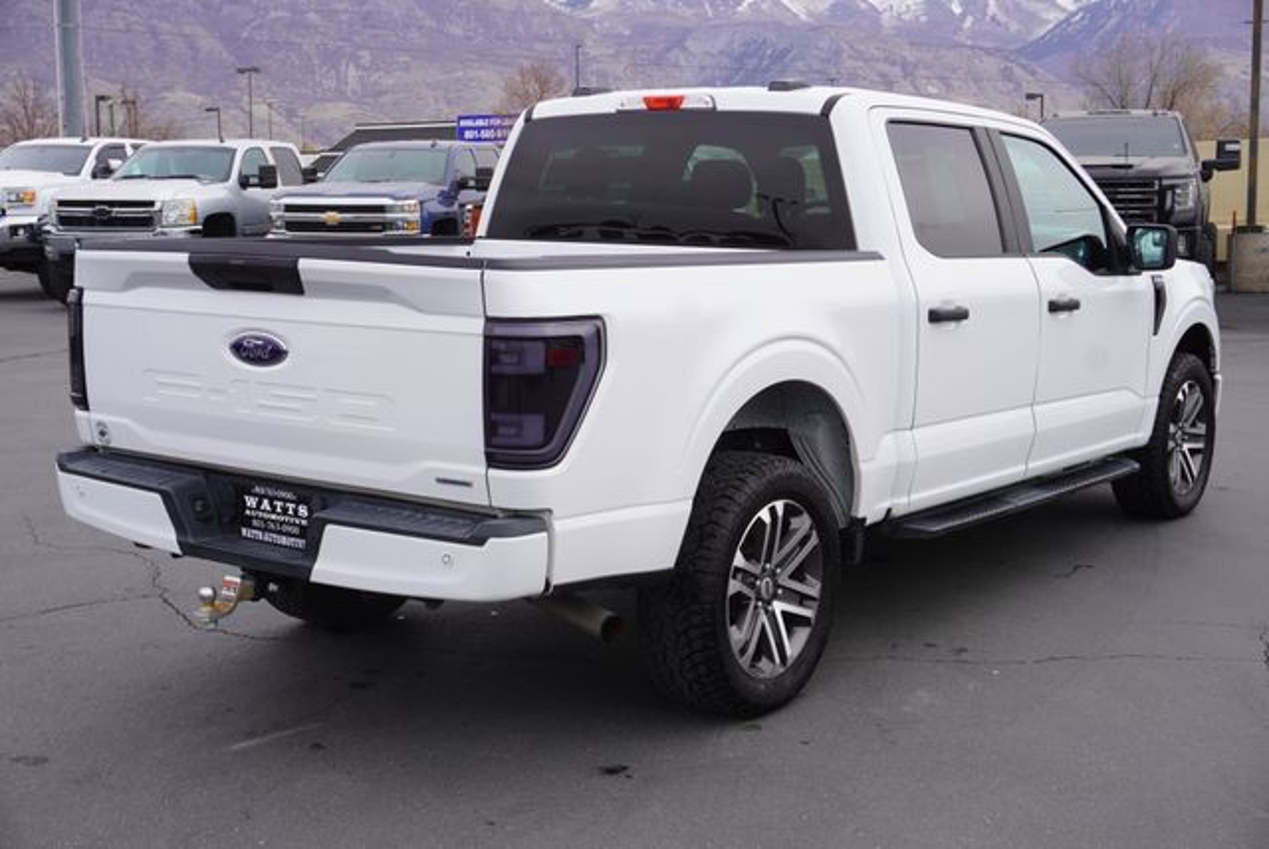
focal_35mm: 46
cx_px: 634
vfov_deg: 29.0
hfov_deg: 42.3
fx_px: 1641
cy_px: 424
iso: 100
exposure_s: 1/100
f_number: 8
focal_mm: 31
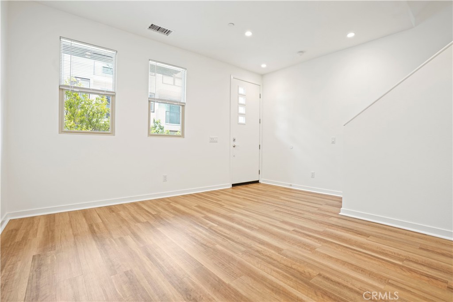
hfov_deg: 96.8
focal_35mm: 16
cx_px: 226
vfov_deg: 73.7
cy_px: 151
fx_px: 201
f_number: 8
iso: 400
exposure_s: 1/1.67
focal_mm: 16
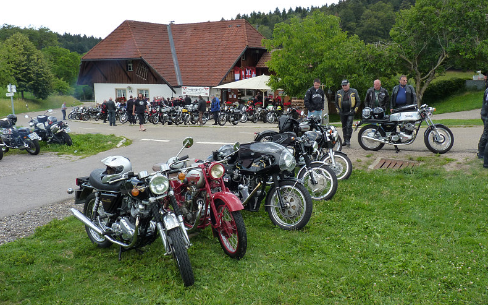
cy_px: 135
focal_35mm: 29
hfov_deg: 64.7
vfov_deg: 43.0
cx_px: 245
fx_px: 386
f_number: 4
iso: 125
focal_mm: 4.8
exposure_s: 1/200
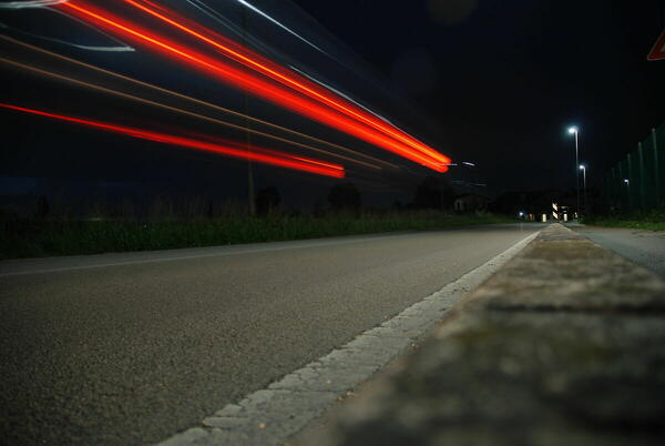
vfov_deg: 48.1
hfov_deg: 67.3
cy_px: 223
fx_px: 499
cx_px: 332
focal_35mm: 27
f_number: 3.5
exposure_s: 2
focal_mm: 18
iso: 100
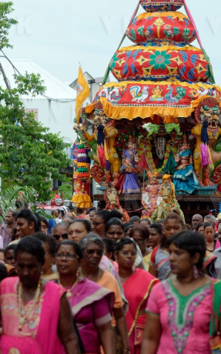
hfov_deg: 6.0
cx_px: 121
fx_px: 2113
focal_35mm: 219
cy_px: 131
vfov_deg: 9.6
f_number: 6.3
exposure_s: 1/400
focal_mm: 110
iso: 200
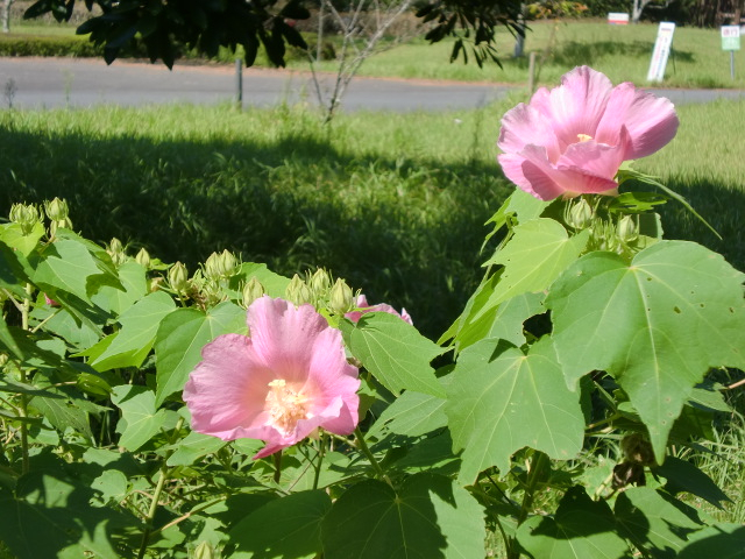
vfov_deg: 24.4
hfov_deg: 32.2
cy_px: 280
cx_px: 372
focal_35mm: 60
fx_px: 1291
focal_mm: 10.4
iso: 64
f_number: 4
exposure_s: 1/500
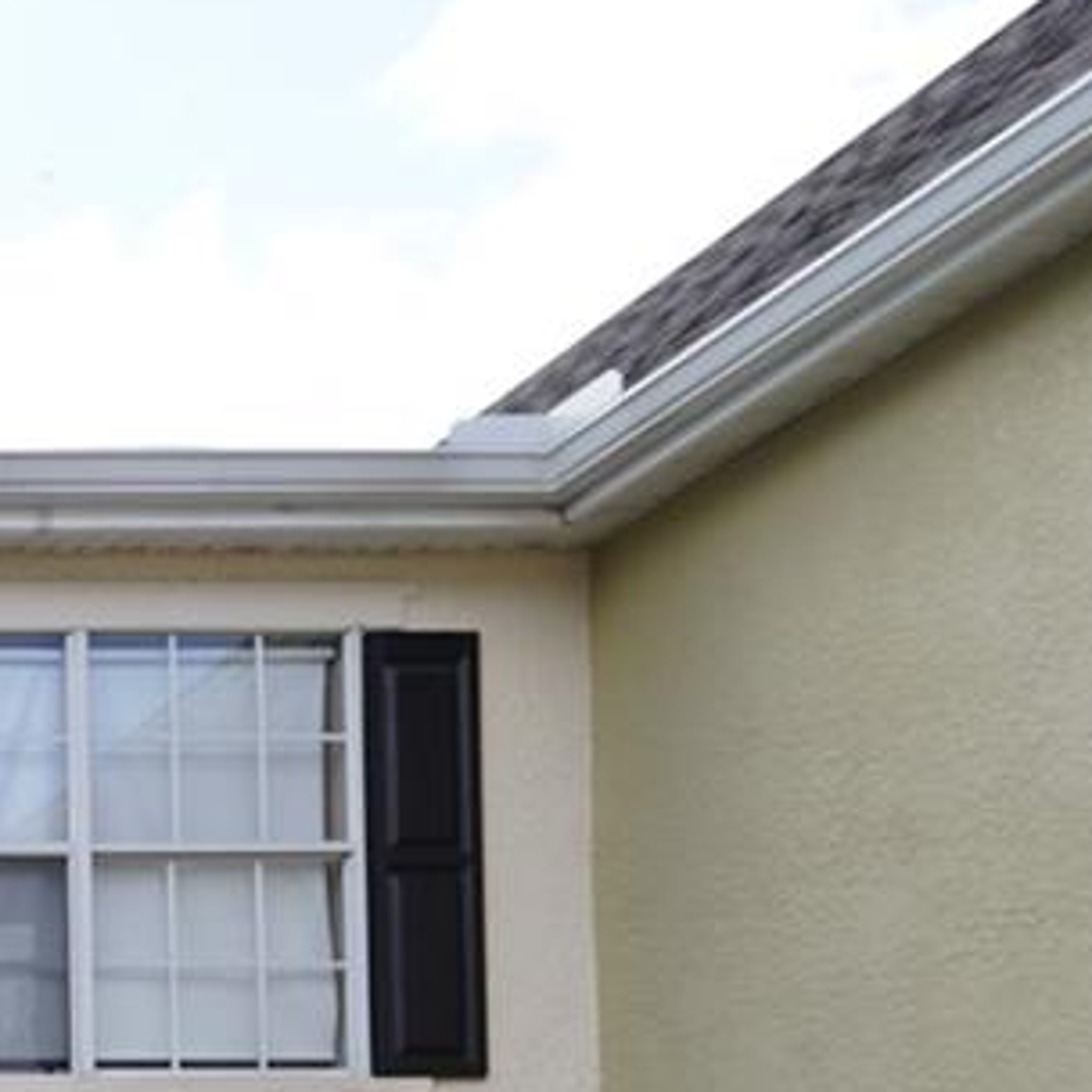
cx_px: -1498
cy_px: 1746
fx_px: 2712
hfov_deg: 14.8
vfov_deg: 19.2
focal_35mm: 76
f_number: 4.5
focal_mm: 17
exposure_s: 1/200
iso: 100
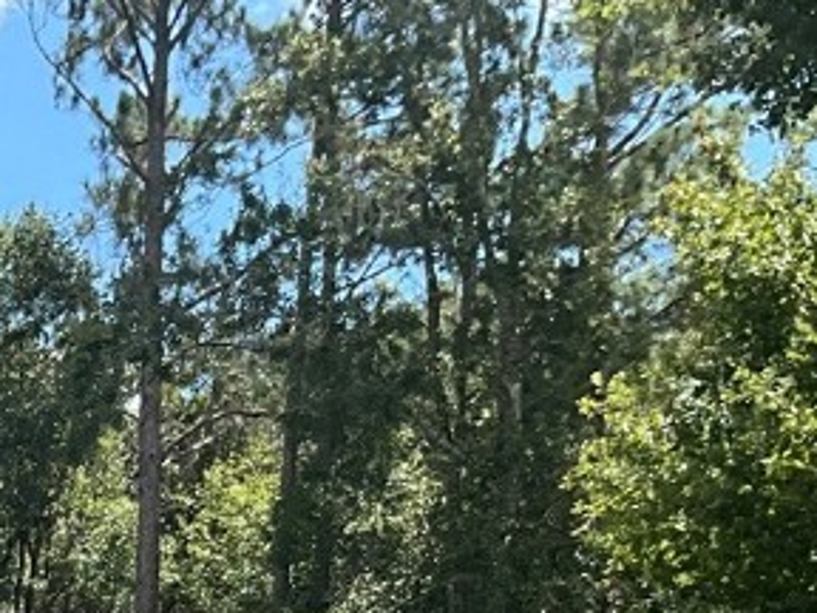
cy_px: 1042
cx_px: -377
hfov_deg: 17.3
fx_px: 2431
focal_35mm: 103
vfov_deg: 13.2
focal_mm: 3
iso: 25
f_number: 1.8
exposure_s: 1/1121
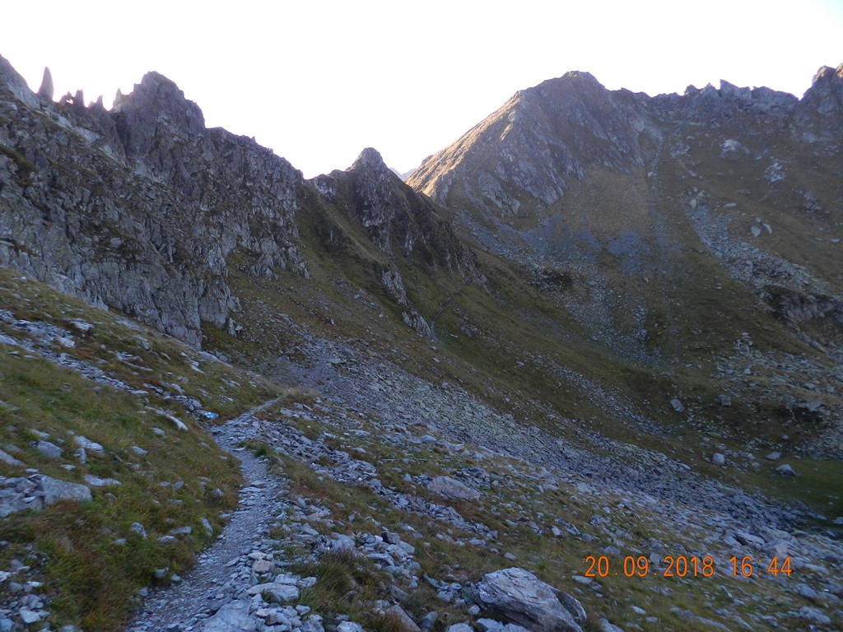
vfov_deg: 58.9
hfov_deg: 73.9
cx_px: 422
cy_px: 316
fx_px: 560
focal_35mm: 23
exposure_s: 1/250
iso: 160
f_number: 3.4
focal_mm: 4
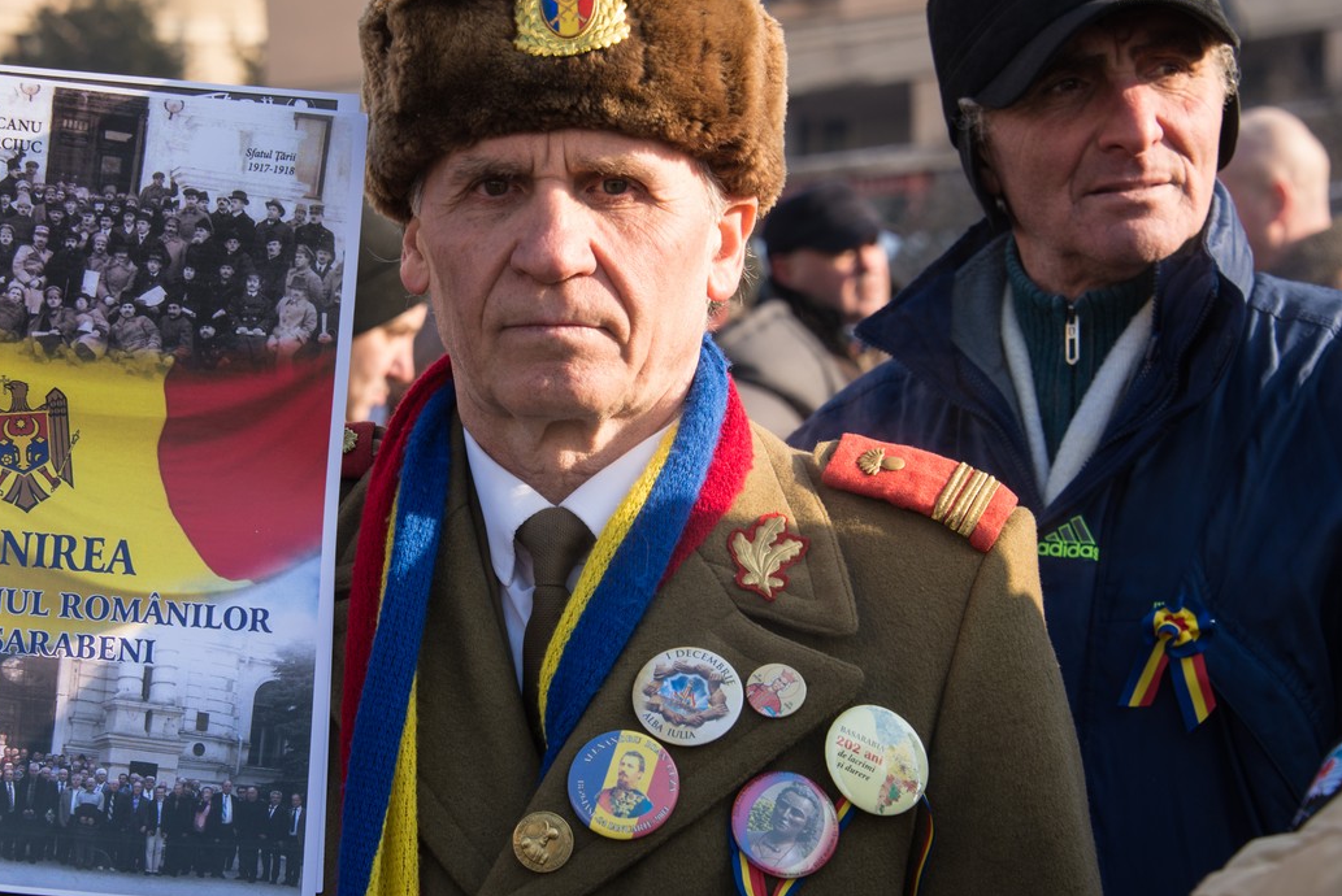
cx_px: 520
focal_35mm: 125
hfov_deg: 16.4
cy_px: 503
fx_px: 4662
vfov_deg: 11.0
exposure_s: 1/200
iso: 200
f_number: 7.1
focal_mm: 90
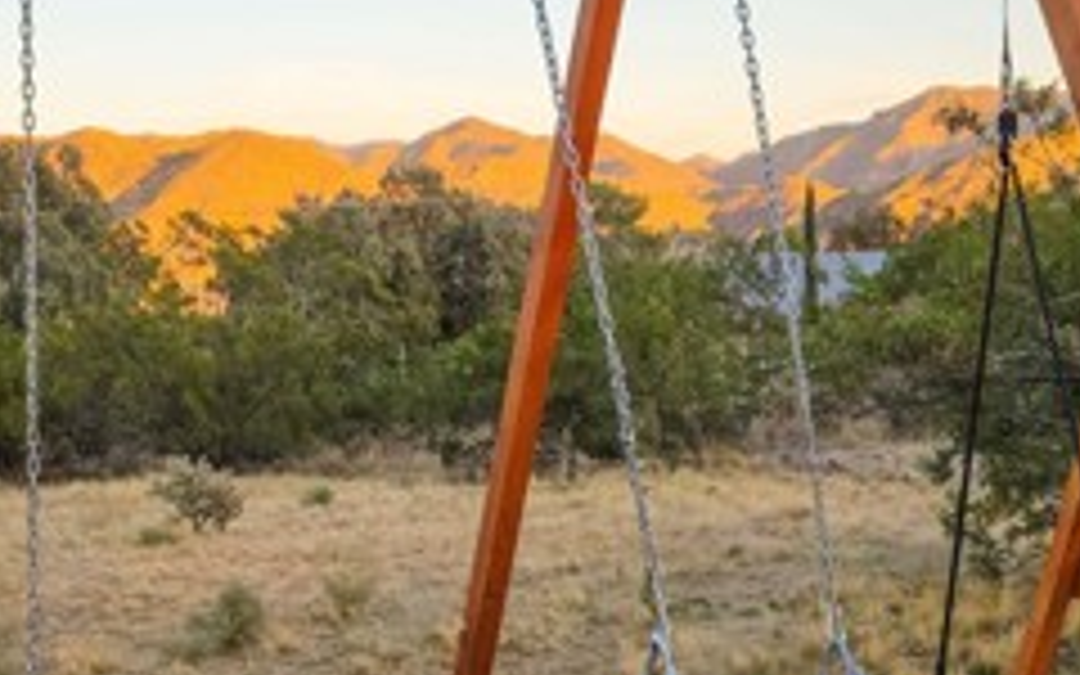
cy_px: 387
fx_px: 2325
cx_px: 531
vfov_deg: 16.5
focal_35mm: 79
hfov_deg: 26.1
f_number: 2
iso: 25
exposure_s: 1/160
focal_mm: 5.9
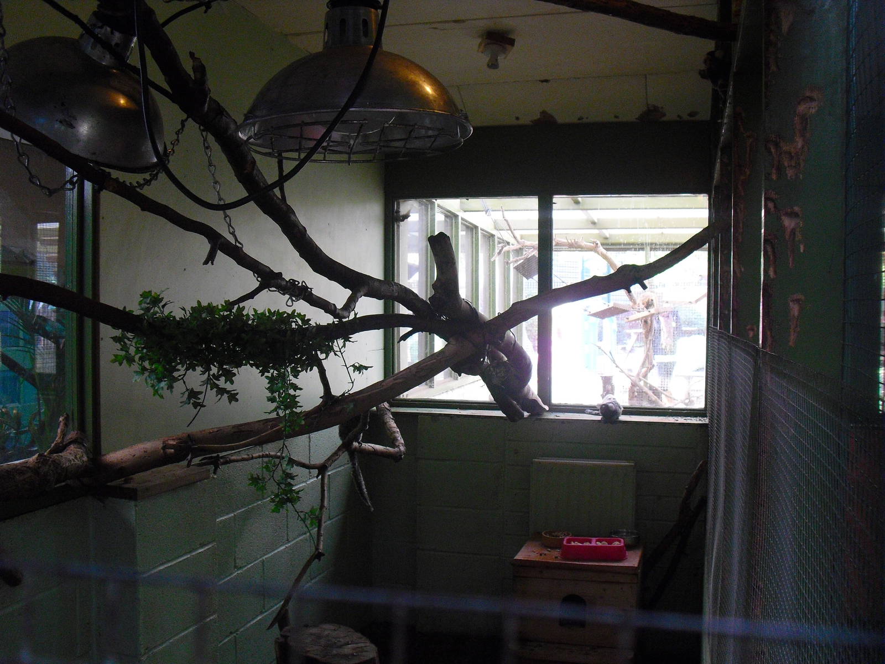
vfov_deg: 39.7
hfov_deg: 51.4
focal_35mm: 36
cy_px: 332
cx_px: 442
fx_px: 920
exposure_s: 1/80
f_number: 3.1
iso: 400
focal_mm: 6.3
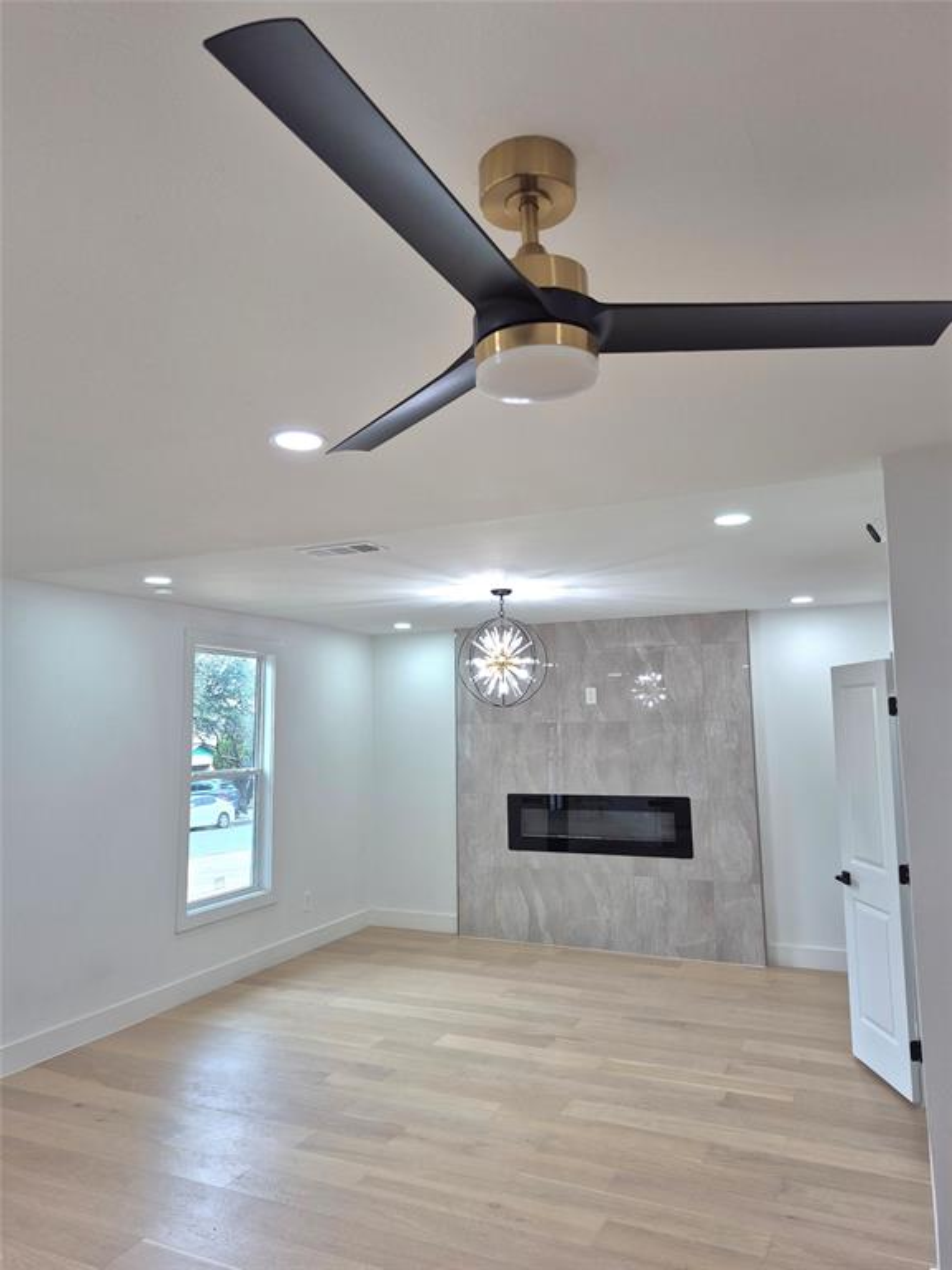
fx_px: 843
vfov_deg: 73.9
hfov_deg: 58.9
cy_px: 635
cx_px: 476
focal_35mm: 23
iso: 80
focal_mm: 5.4
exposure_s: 1/120
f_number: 1.8
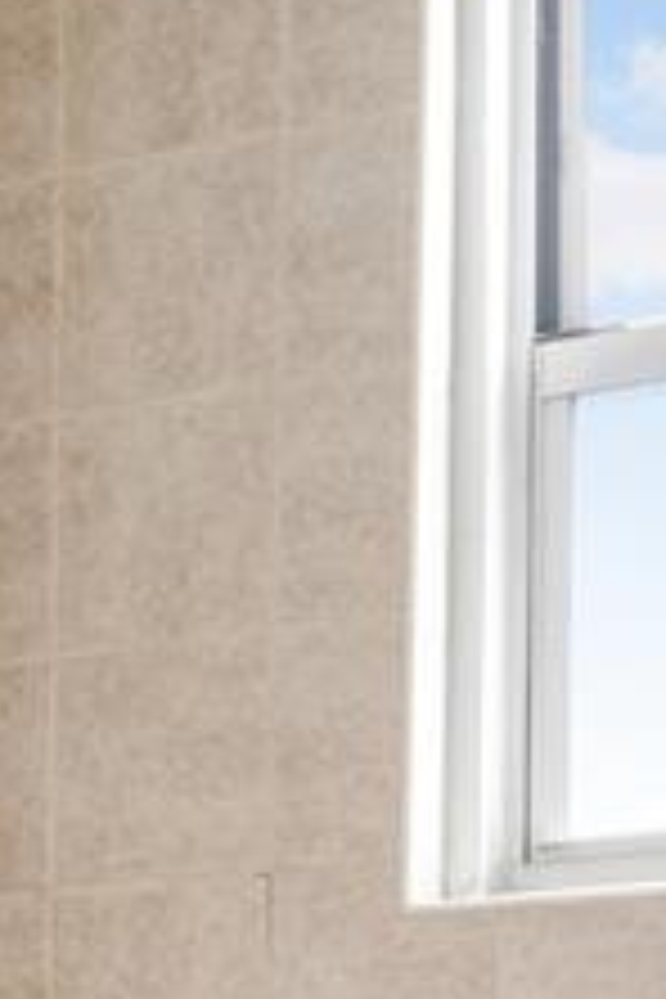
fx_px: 2692
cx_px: -86
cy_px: 1593
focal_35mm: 97
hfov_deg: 13.8
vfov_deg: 18.2
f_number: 9
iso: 4000
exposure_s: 1/30
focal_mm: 14
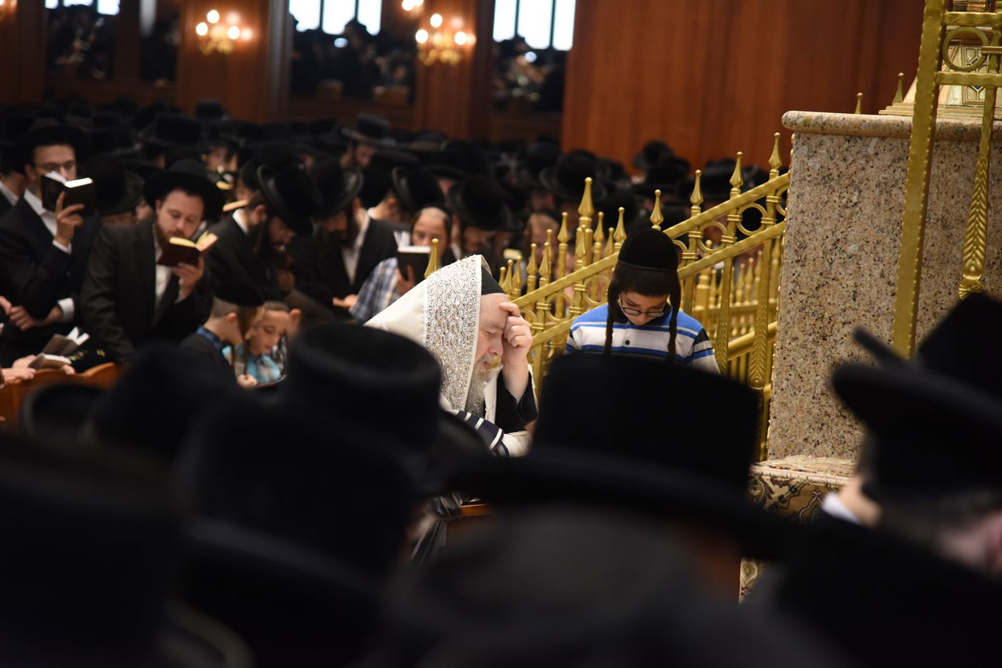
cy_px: 334
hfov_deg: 17.1
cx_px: 501
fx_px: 3340
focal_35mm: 120
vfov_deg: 11.4
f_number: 4
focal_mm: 120
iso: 1250
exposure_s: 1/100
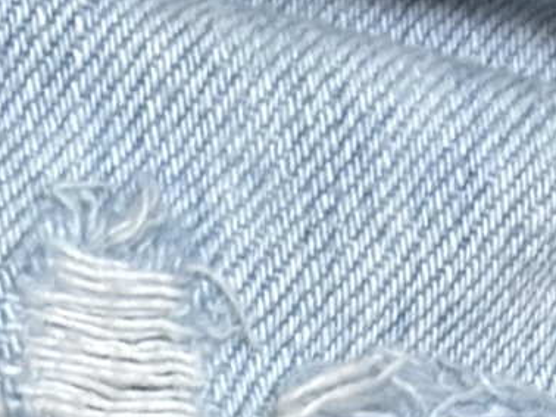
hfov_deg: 7.0
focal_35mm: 282
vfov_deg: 4.9
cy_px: 1471
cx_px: 443
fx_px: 4527
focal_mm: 5.96
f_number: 1.6
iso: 320
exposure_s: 1/30
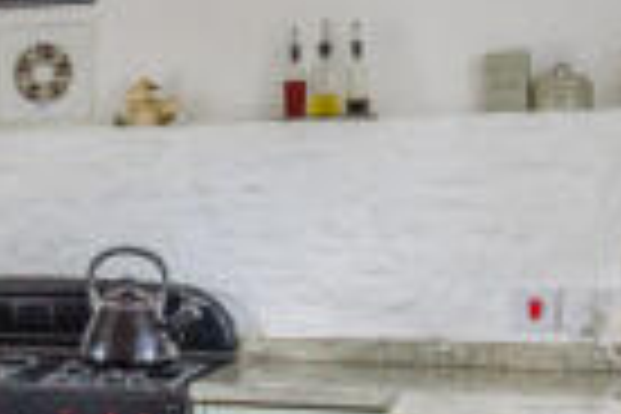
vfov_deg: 15.2
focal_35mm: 90
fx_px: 1552
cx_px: -202
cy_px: 245
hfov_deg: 20.5
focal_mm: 19
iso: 250
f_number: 8
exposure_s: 1/13
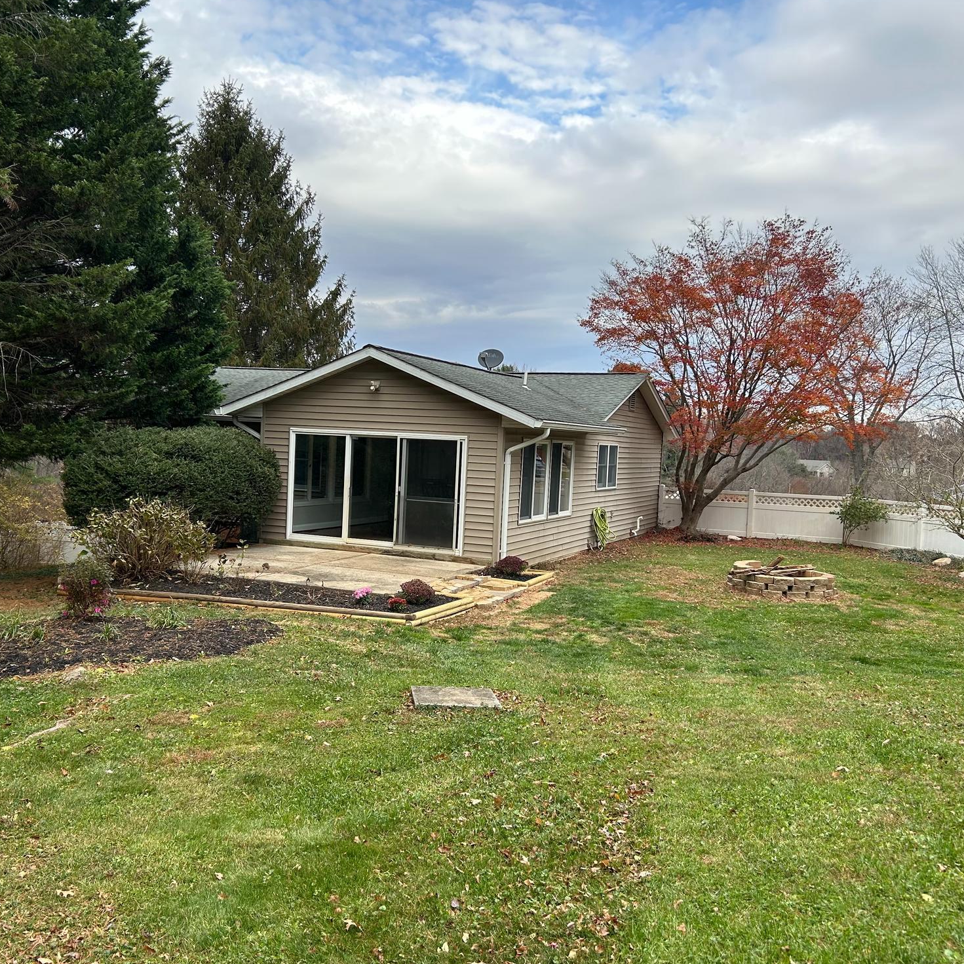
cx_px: 431
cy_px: 495
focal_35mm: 32
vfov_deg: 51.1
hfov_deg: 51.0
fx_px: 1008
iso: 50
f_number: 1.5
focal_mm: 5.7
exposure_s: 1/957
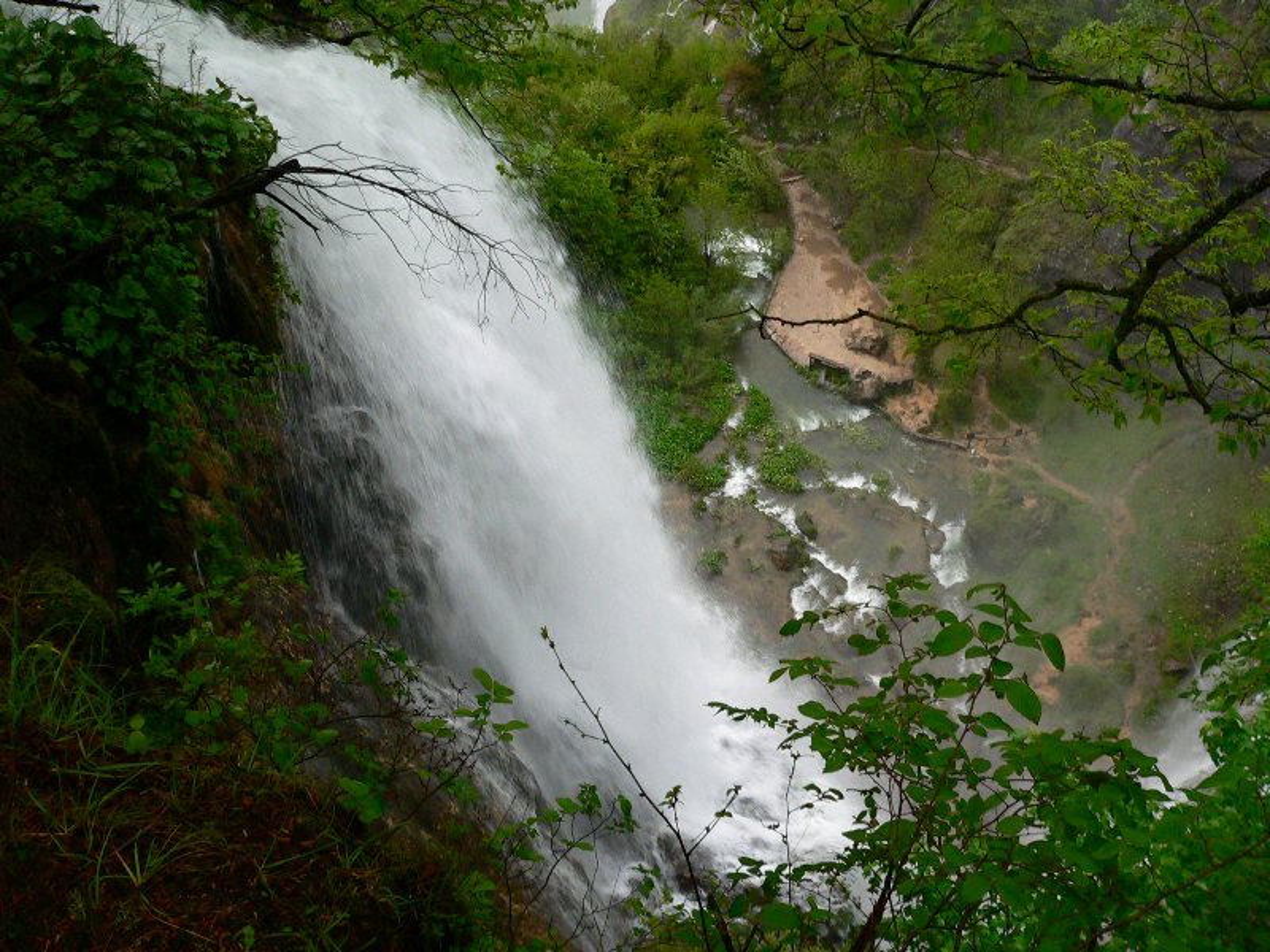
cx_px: 635
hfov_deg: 51.4
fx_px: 1321
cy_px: 476
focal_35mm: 36
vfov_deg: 39.7
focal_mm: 6
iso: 200
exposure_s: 1/40
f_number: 2.8
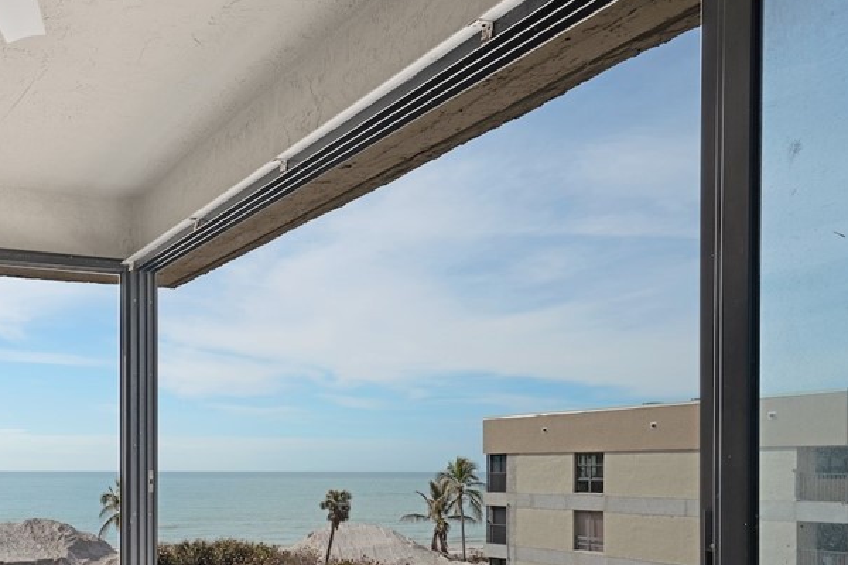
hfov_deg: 48.3
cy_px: 469
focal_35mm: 38
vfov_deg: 33.8
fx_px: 895
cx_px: 187
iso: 160
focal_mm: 21
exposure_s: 1/25
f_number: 10
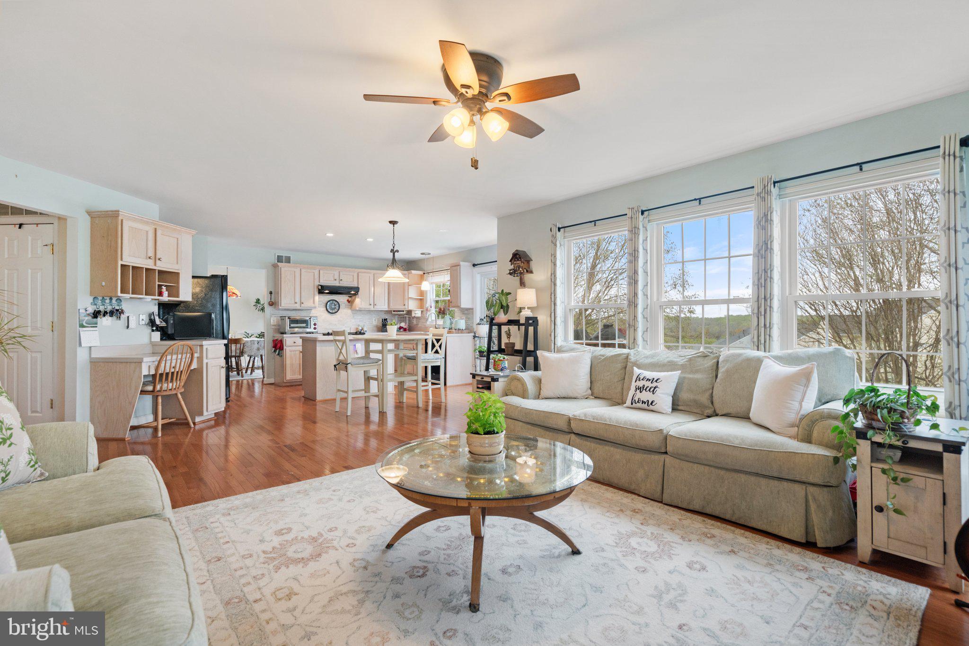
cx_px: 484
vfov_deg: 73.7
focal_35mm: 16
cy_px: 323
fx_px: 431
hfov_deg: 96.7
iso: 500
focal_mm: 16
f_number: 8
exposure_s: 1/8
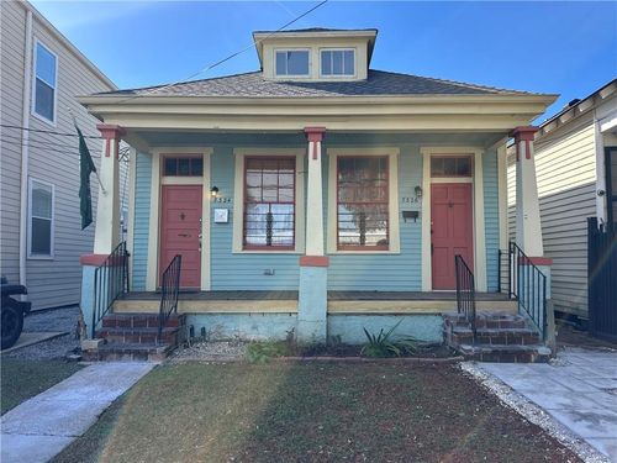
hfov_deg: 71.6
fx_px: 428
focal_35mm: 24
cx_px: 308
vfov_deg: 56.8
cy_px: 232
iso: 80
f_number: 1.78
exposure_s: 1/1256
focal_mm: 6.86
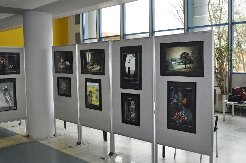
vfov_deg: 34.1
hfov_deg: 49.6
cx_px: 116
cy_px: 86
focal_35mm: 39
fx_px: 266
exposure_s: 1/125
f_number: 3.8
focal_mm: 20
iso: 720
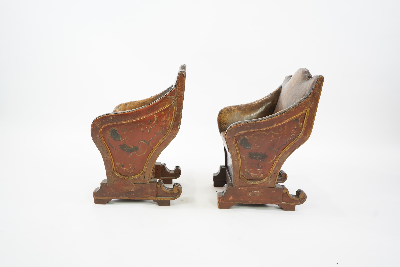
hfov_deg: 57.2
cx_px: 200
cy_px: 134
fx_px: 367
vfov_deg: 40.0
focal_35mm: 33
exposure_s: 1/60
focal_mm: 33
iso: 800
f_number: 5
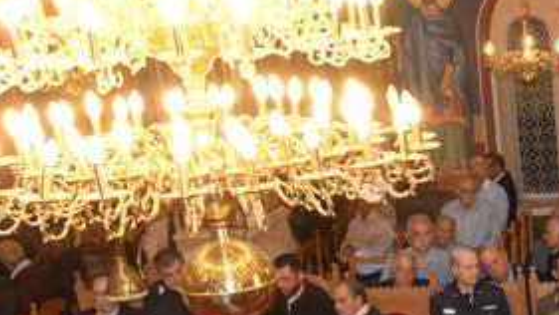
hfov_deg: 21.1
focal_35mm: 86
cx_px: 826
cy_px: 456
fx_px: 1275
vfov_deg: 13.3
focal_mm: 24
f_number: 8
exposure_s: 1/50
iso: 2000
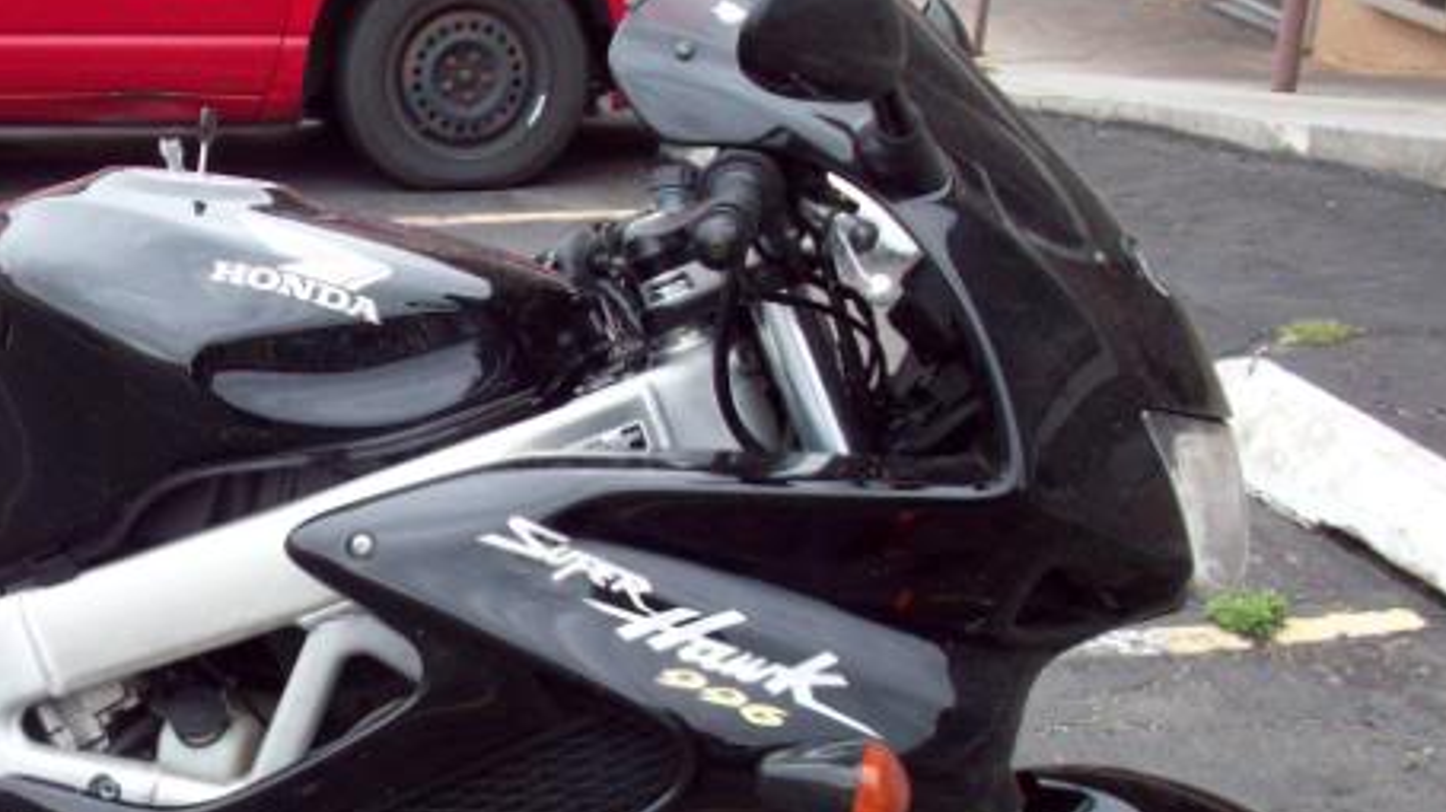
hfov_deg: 28.8
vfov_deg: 16.8
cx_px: 201
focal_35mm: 71
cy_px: 720
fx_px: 2721
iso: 80
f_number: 2.8
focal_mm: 6.2
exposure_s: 1/83.7
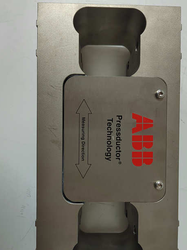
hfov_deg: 46.8
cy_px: 144
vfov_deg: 59.7
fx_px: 216
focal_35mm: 30
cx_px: 100
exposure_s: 1/100
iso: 2344
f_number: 1.9
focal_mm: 5.52
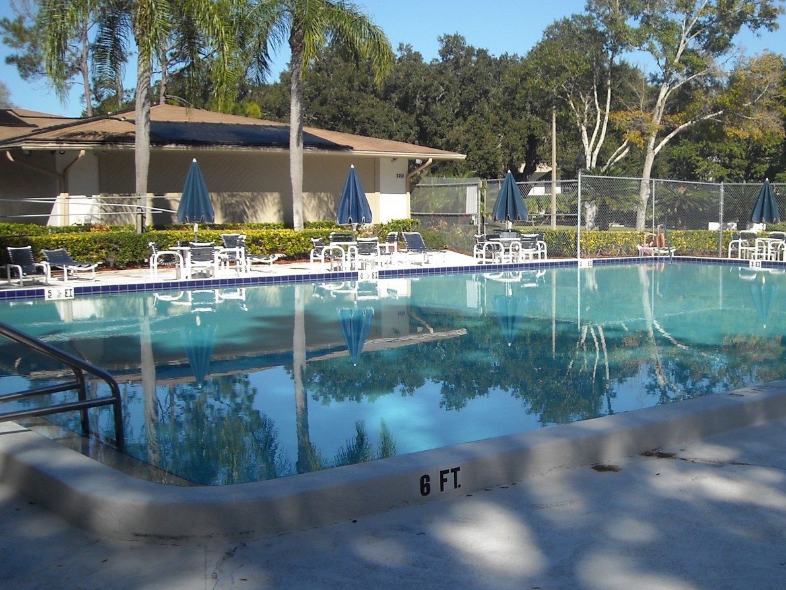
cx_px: 513
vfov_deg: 30.9
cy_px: 302
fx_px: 1068
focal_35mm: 47
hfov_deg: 40.0
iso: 64
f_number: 5.6
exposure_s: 1/260
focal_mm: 5.7
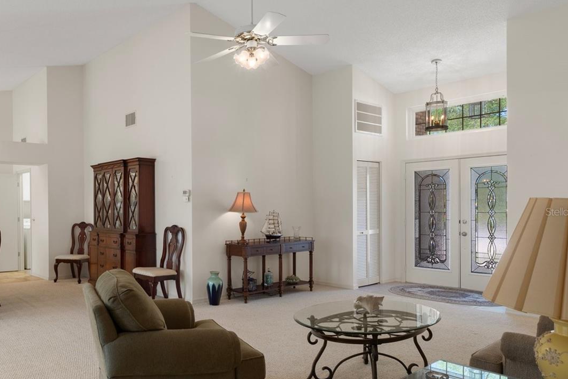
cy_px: 212
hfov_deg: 64.7
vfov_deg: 47.8
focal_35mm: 27
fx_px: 426
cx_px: 167
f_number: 8
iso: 250
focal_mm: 12
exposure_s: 1/3
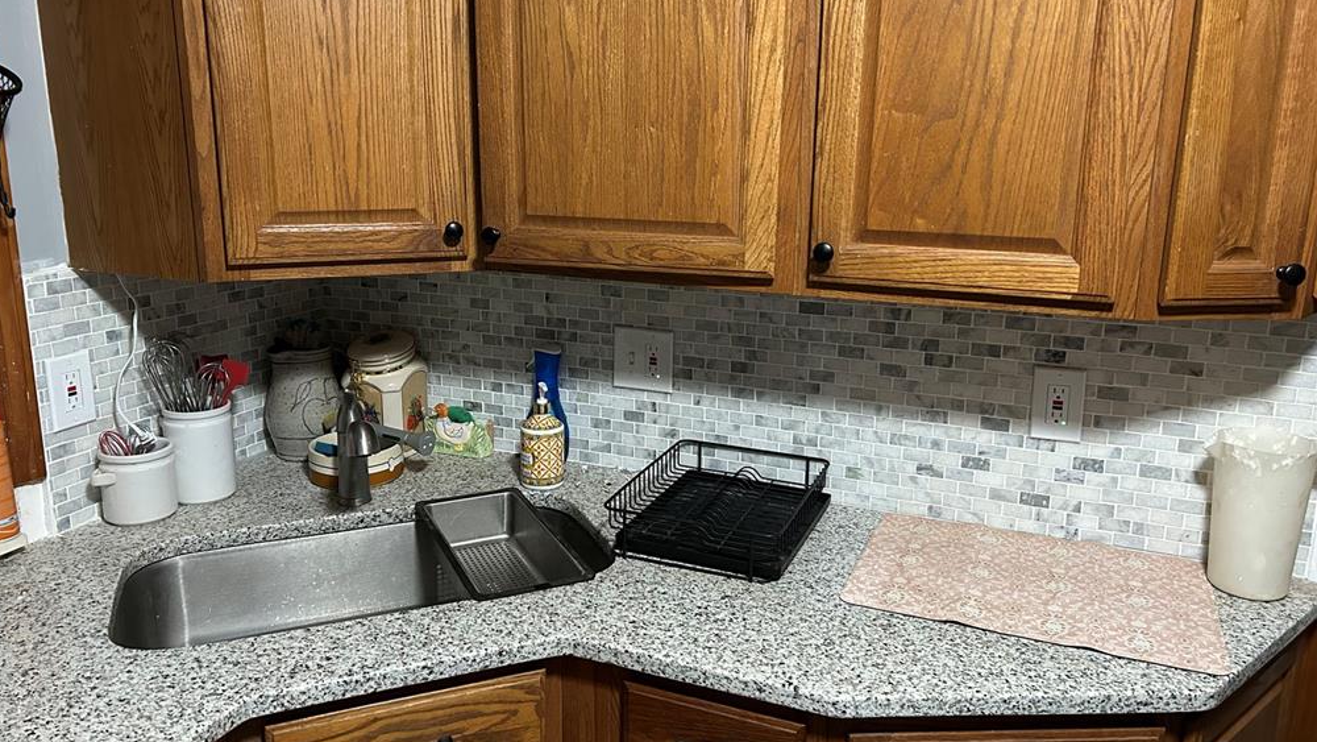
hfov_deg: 66.0
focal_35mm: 29
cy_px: 331
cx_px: 644
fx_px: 1013
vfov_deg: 40.2
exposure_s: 1/60
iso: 500
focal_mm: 5.7
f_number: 1.5
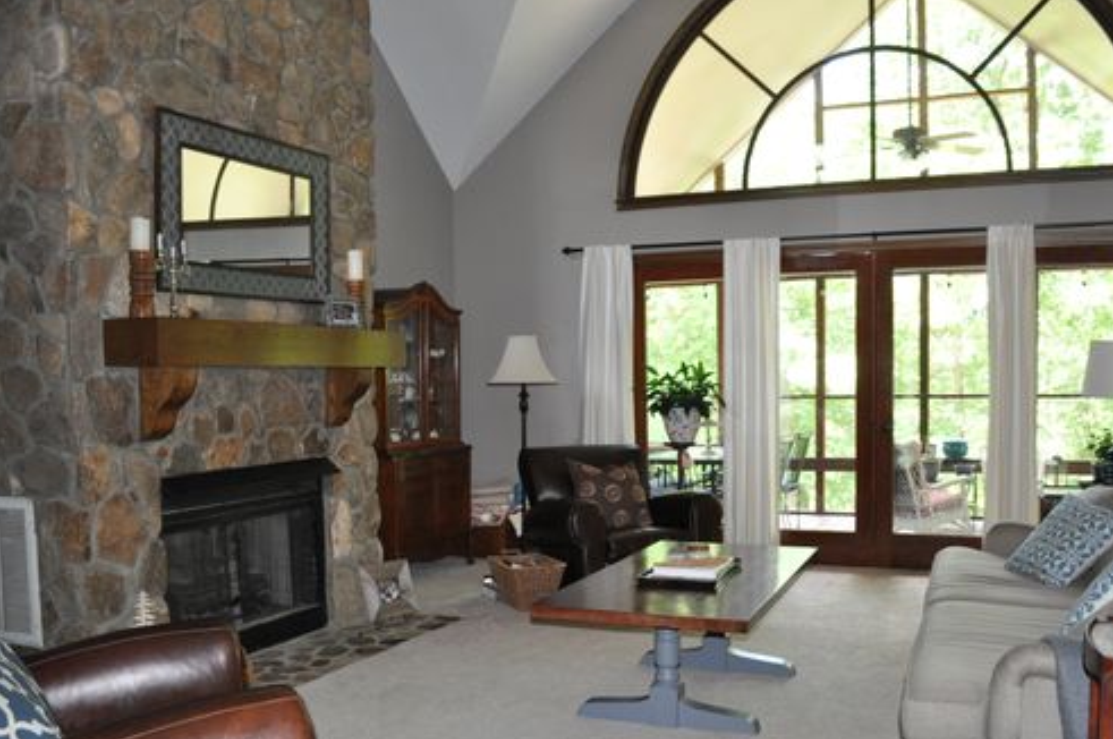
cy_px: 445
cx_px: 596
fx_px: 1019
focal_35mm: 33
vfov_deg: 39.7
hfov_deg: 57.2
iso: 800
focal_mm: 18
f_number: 3.5
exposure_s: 1/60
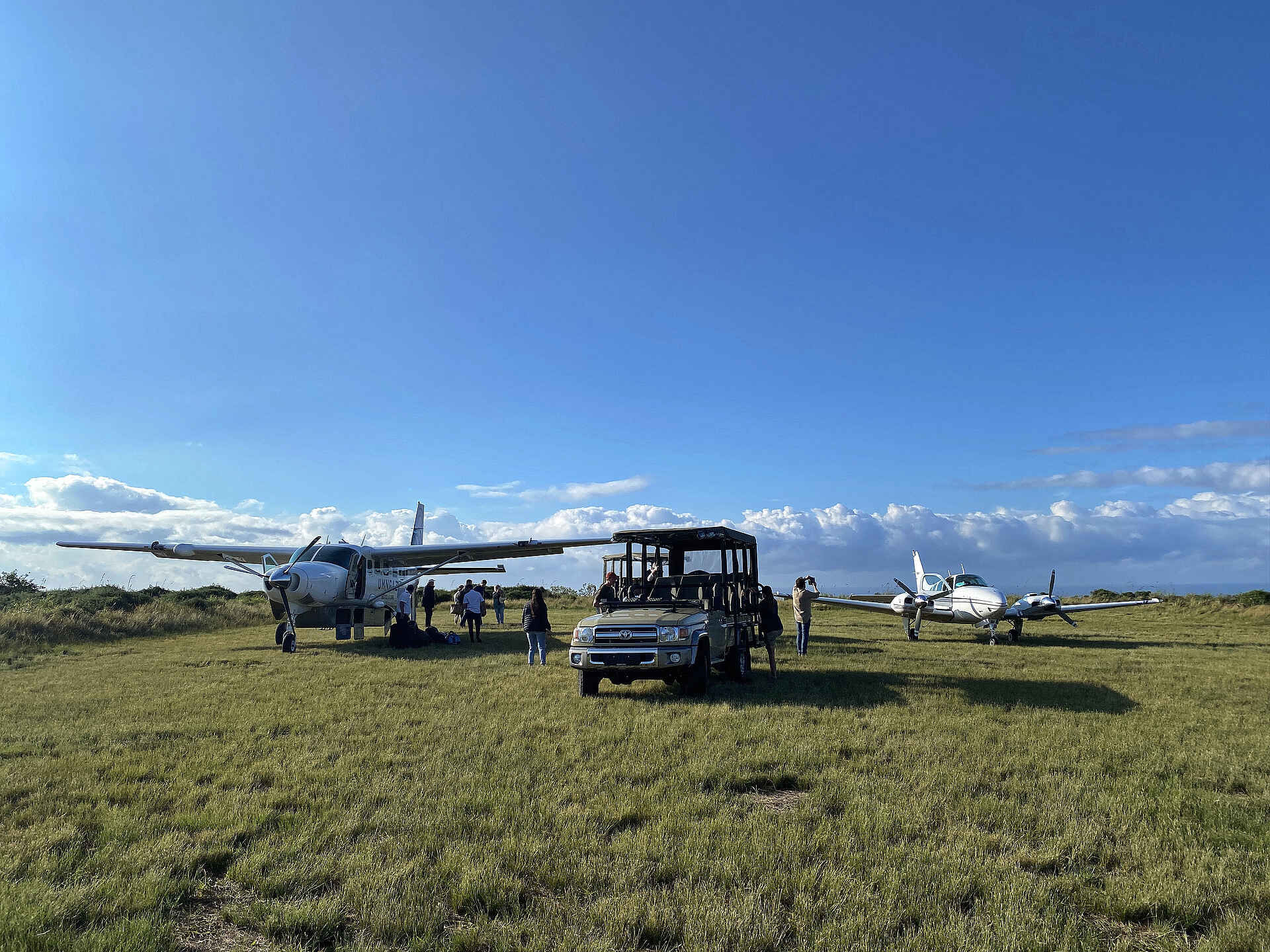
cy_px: 476
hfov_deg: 67.3
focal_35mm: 26
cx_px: 635
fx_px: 954
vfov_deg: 53.1
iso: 32
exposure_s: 1/4808
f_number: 1.8
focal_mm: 4.25
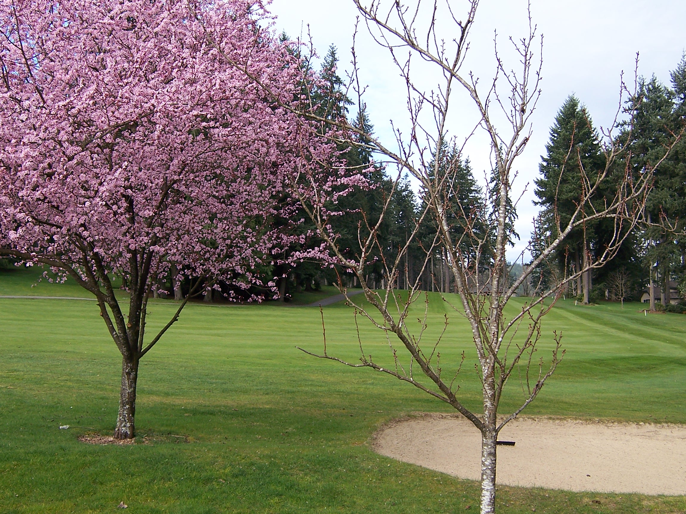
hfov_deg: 46.8
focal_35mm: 40
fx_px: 793
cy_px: 257
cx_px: 343
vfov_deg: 36.0
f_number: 4
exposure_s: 1/350
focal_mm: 6.7
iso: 80
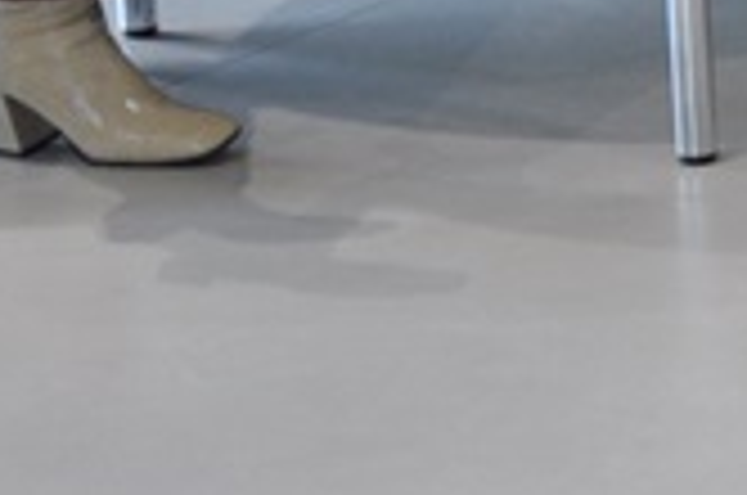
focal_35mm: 279
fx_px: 5778
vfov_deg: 4.9
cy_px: -266
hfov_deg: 6.7
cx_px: 2313
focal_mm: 28
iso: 400
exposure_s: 1/60
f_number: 4
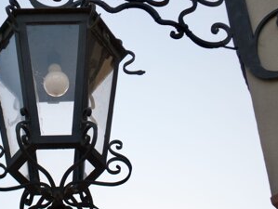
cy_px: 65
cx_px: 69
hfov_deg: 16.4
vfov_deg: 12.5
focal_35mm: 119
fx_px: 957
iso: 800
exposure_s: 1/50
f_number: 5.3
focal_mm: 44
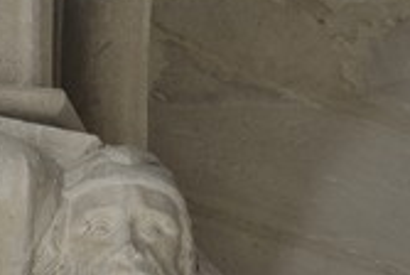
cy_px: 268
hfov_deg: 4.5
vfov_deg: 3.1
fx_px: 5157
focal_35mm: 452
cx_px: -52
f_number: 10
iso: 200
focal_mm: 180
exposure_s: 3
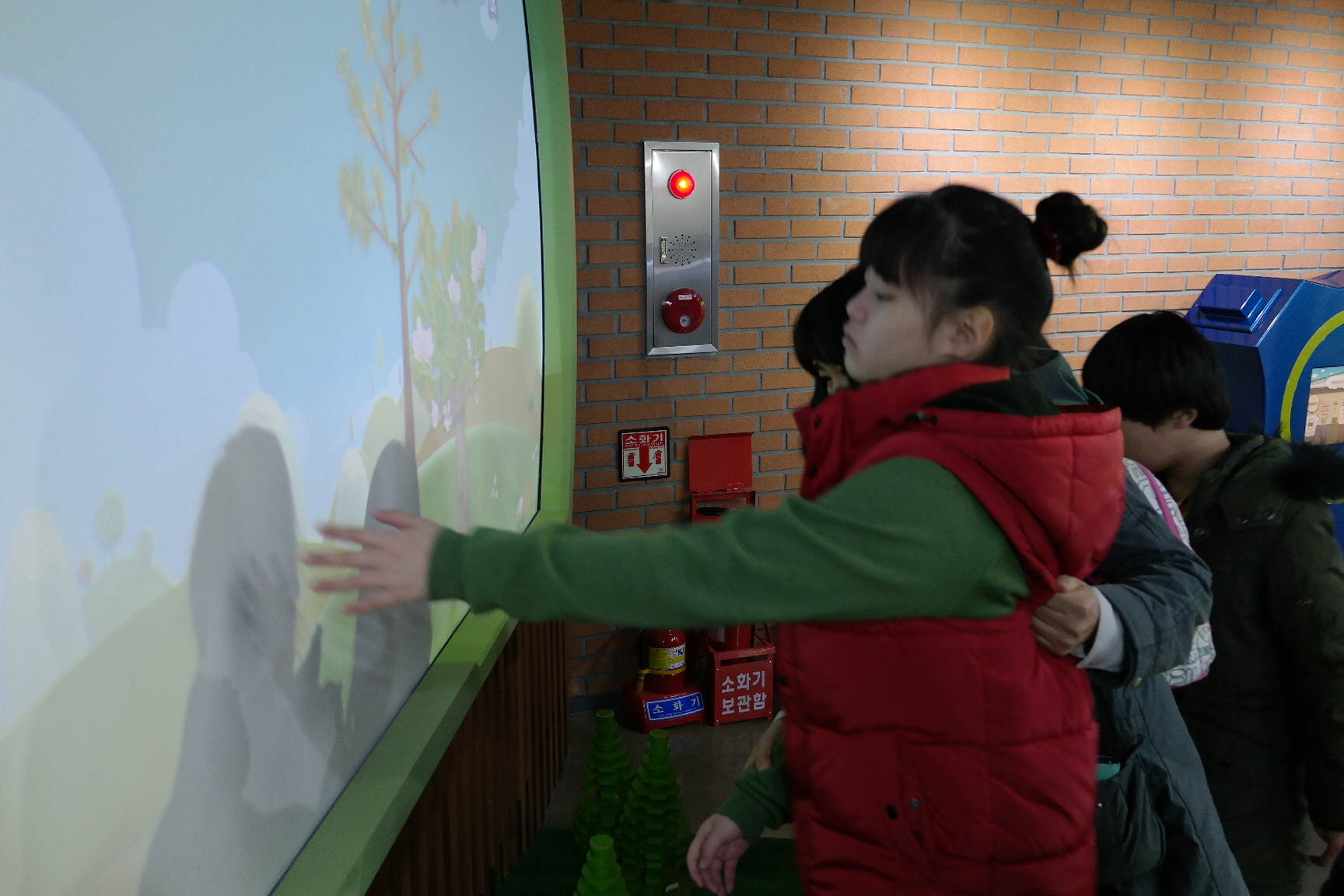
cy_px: 448
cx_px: 672
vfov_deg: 43.6
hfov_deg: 61.9
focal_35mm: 30
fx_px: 1120
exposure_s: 1/40
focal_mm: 20
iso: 800
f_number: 3.5
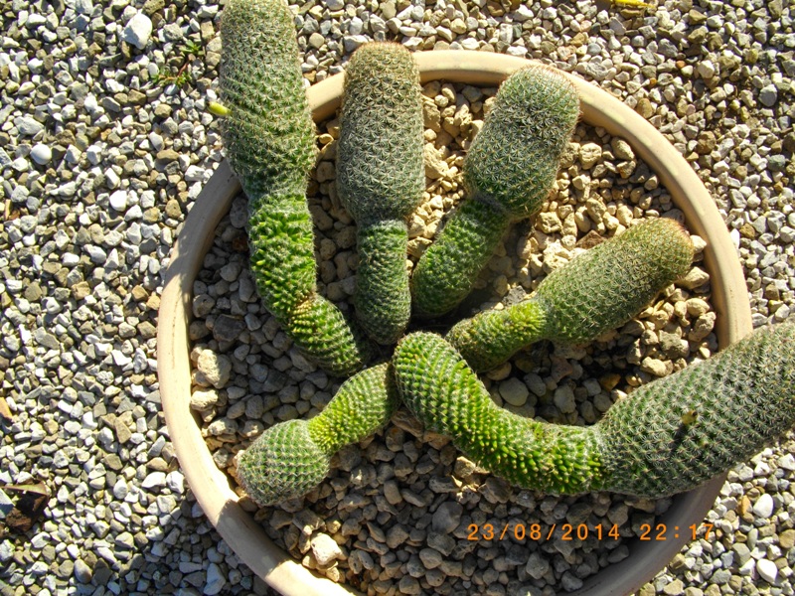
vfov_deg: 44.2
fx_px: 735
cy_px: 298
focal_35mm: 32
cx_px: 398
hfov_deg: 56.8
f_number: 5.5
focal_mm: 5.7
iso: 100
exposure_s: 1/160
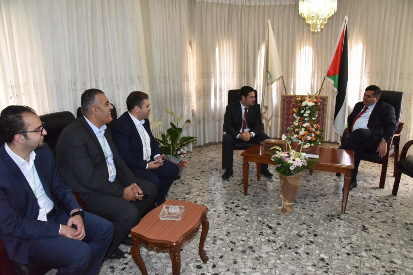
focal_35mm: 24
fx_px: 275
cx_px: 206
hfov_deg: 73.7
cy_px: 138
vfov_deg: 53.1
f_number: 9
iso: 10000
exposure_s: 1/200
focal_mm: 24
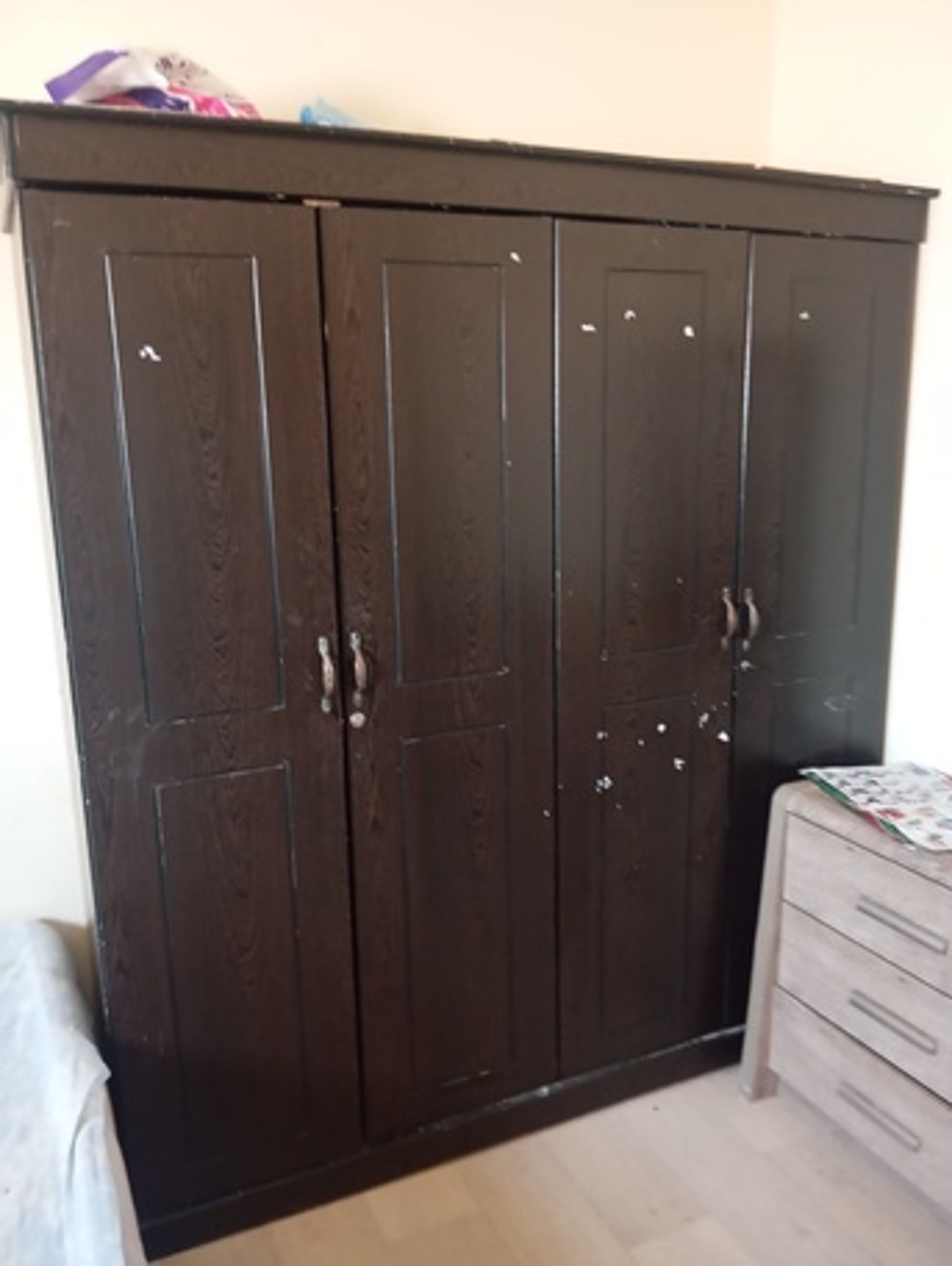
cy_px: 633
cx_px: 476
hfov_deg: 49.8
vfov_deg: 63.4
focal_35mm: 28
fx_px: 1025
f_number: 1.8
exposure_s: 1/20
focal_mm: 4.22
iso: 2982
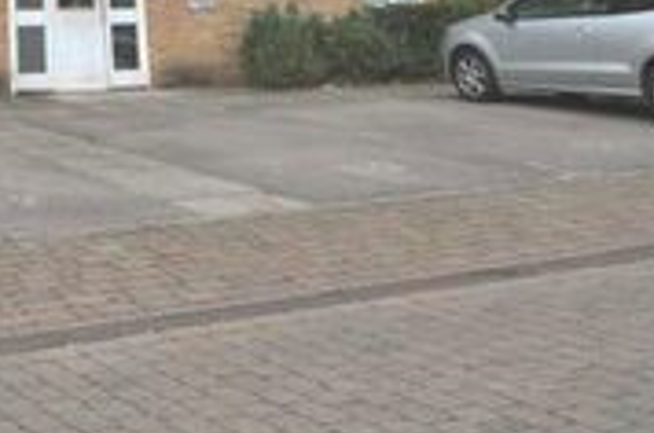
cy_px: -365
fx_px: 1070
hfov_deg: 30.2
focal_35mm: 59
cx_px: -77
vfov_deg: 17.9
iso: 200
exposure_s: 1/125
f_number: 5.6
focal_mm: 10
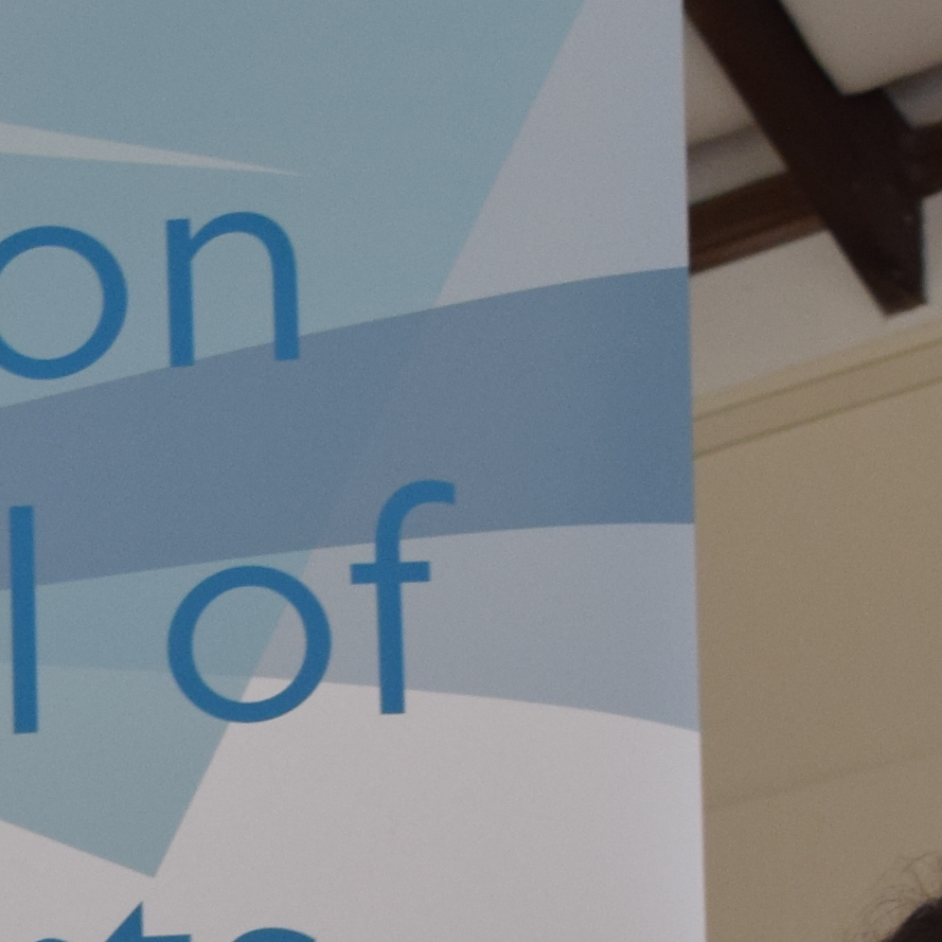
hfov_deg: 8.3
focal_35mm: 208
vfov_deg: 8.3
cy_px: 1416
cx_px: -233
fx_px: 6390
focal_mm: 27
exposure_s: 1/125
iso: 400
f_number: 5.6
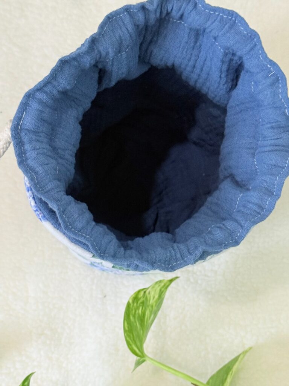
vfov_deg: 39.7
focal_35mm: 48
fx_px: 534
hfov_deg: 30.3
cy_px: 193
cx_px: 144
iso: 100
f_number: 1.78
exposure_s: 1/60
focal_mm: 6.76
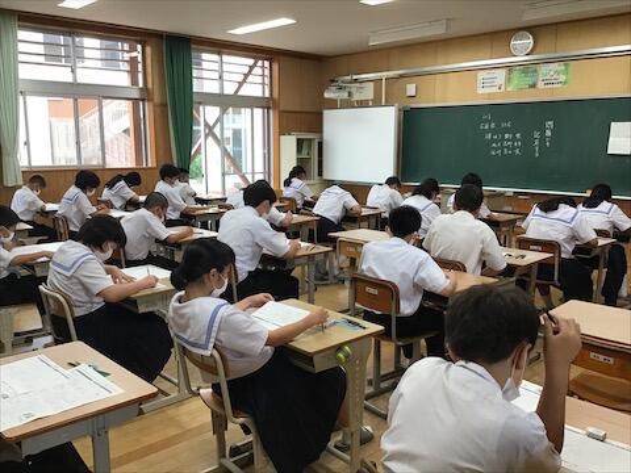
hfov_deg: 58.4
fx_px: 565
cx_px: 316
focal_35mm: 31
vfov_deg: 45.4
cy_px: 236
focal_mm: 3.3
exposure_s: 1/30
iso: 25
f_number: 2.4
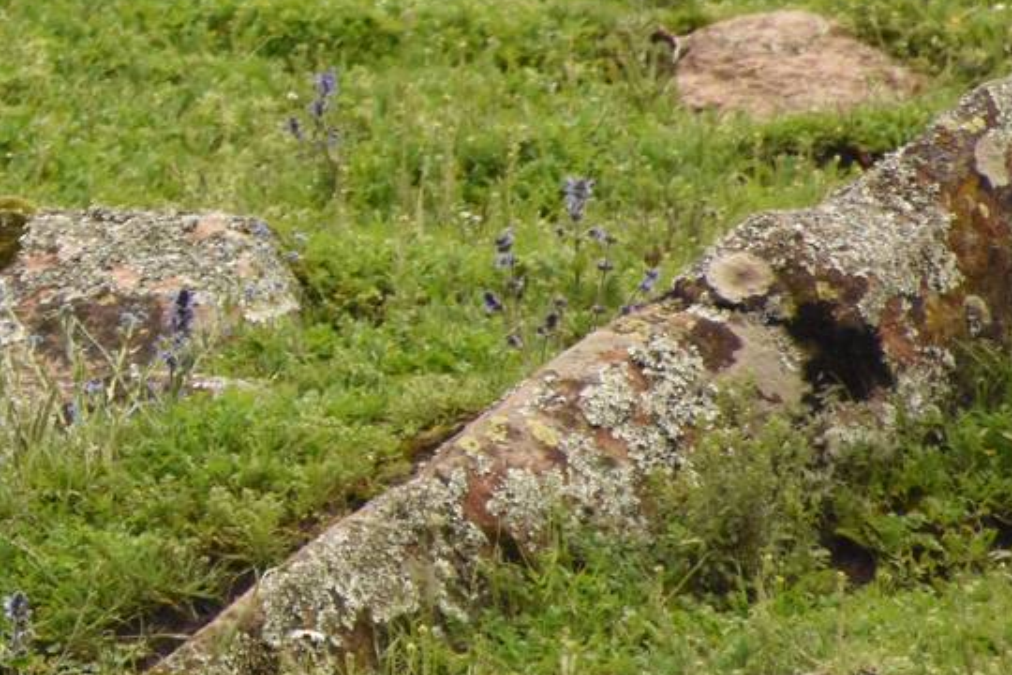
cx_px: -362
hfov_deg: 1.5
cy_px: 46
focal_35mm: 1334
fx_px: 37497
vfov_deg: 1.0
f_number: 9
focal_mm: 300
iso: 2500
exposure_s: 1/2500
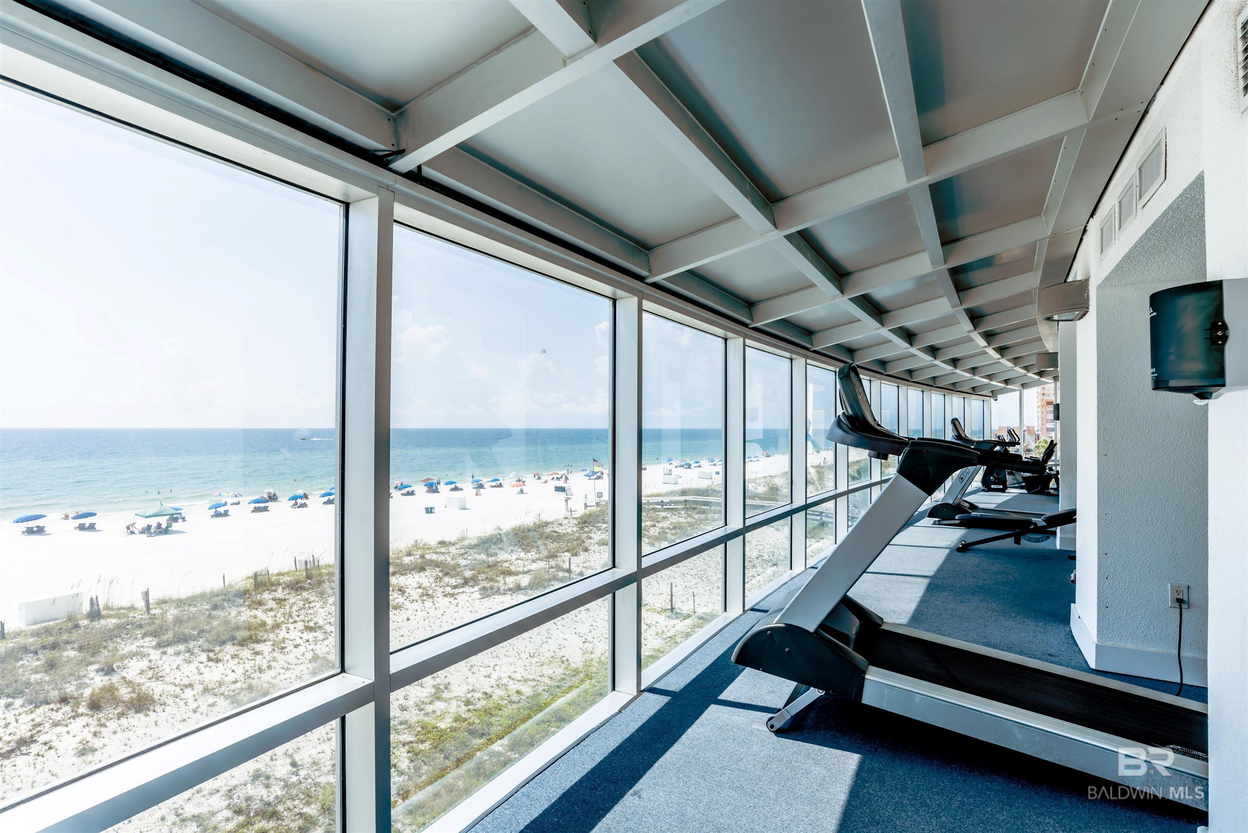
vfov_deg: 67.4
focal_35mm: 18
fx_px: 624
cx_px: 624
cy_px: 416
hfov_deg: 90.0
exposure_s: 1/30
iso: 100
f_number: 14
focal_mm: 18
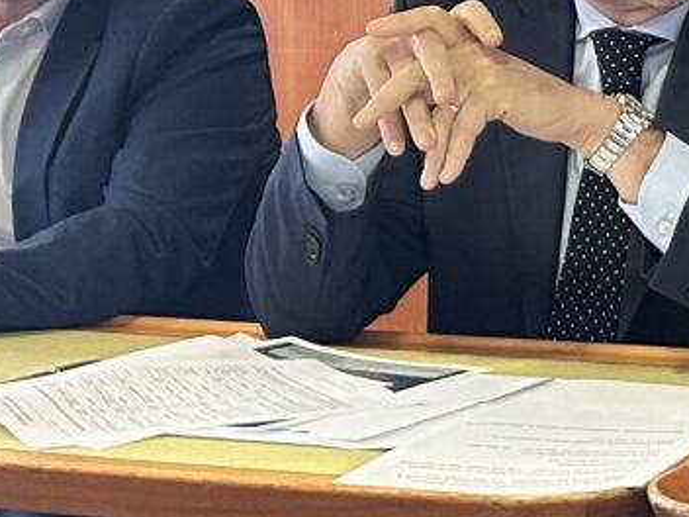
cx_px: 1053
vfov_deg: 10.4
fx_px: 2826
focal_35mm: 142
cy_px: 204
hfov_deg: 13.1
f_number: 1.5
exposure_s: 1/75
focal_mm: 5.7
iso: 125
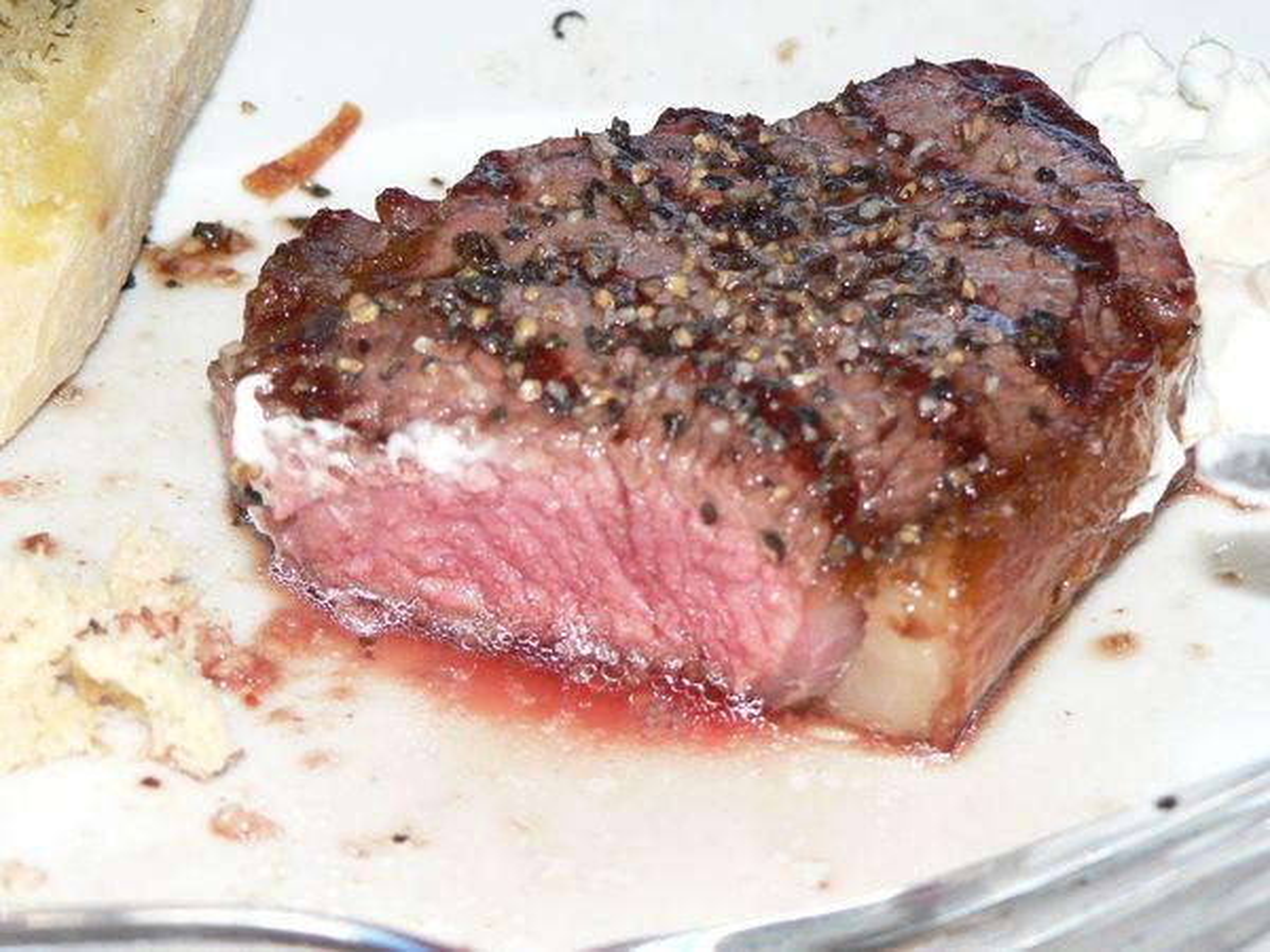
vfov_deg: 14.5
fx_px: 3742
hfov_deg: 19.3
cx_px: 635
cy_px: 476
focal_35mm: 102
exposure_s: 1/60
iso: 100
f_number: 3.2
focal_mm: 16.9
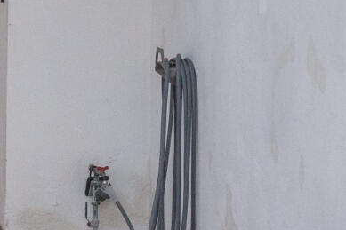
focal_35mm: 216
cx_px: -260
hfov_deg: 9.1
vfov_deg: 6.3
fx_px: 2075
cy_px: 45
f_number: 5
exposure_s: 1/240
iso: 100
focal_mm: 10.26
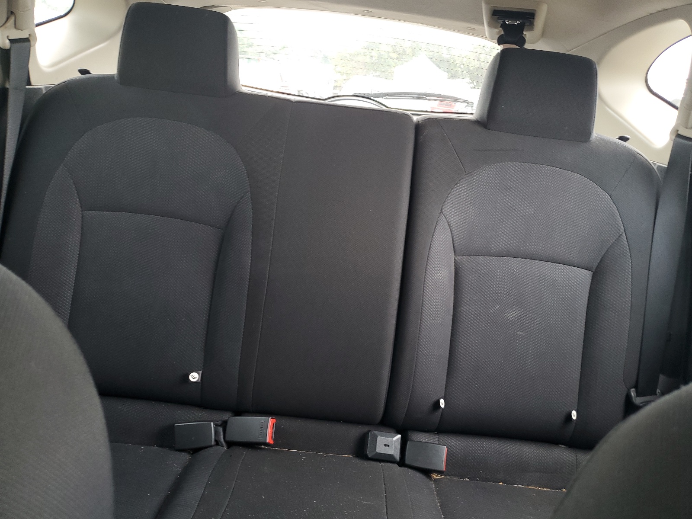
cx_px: 346
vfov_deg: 53.1
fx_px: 520
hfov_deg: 67.3
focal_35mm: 26
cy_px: 260
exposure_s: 1/60.2
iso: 85
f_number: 1.5
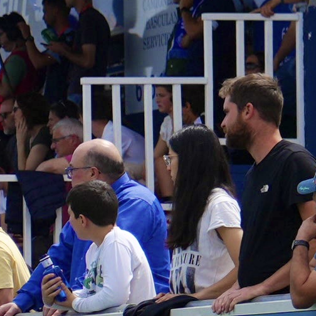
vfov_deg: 3.8
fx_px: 4761
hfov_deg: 3.7
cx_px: -765
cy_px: 221
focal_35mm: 461
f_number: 4
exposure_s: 1/1250
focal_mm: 52
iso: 100
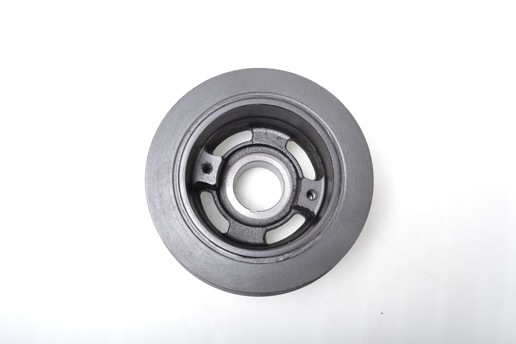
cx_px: 258
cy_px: 172
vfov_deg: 47.9
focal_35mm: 27
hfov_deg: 67.4
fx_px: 387
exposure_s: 1/60
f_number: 11
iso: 200
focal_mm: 18
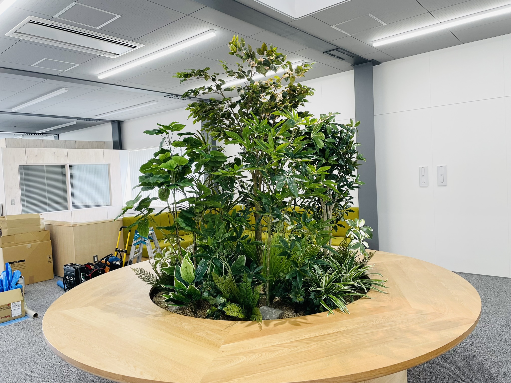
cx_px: 256
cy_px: 192
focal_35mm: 26
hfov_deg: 67.3
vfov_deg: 53.1
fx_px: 384
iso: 64
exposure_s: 1/121
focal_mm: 4.2
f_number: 1.6
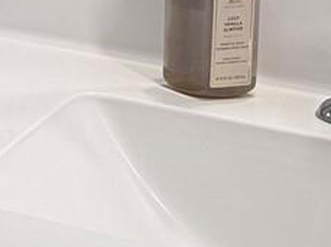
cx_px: -575
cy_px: -263
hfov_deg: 9.7
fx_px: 1604
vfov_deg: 8.3
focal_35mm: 168
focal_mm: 6.76
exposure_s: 1/120
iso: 125
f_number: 1.78
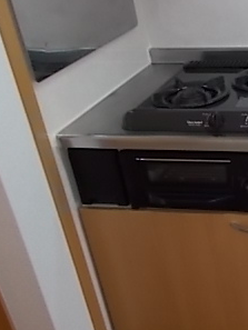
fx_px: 535
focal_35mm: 56
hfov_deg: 22.7
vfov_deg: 34.3
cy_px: 147
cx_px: 340
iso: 200
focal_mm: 4.6
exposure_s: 1/25
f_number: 3.2
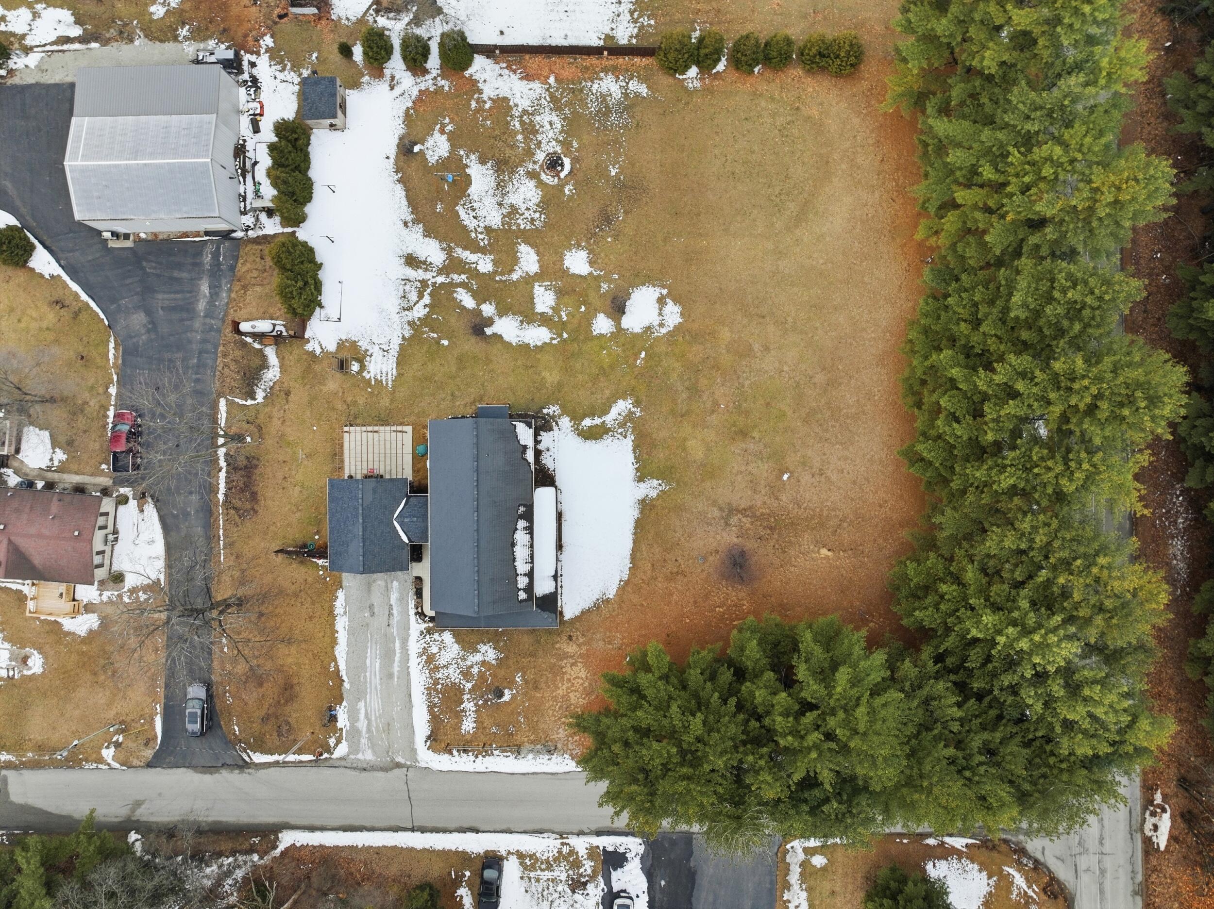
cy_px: 454
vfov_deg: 56.8
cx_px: 607
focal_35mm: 24
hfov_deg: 71.6
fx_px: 841
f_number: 4.5
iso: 100
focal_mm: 12.3
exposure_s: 1/160
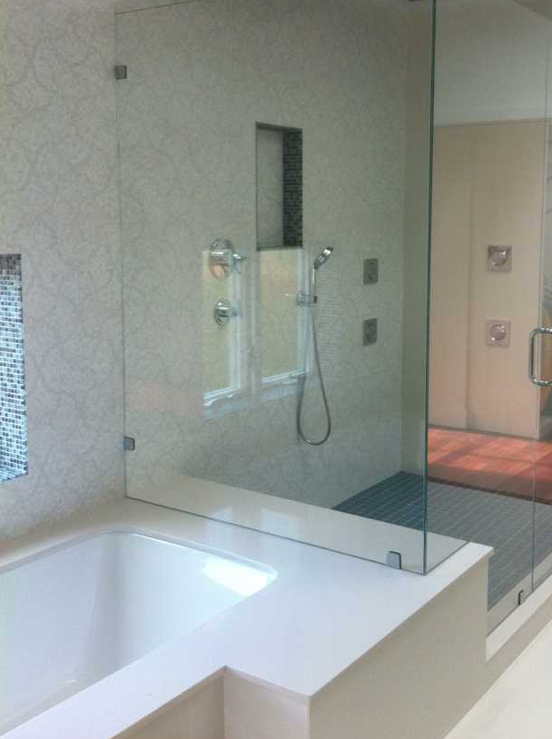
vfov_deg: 43.7
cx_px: 338
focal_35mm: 43
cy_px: 305
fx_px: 917
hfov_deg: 33.4
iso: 80
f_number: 2.8
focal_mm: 3.85
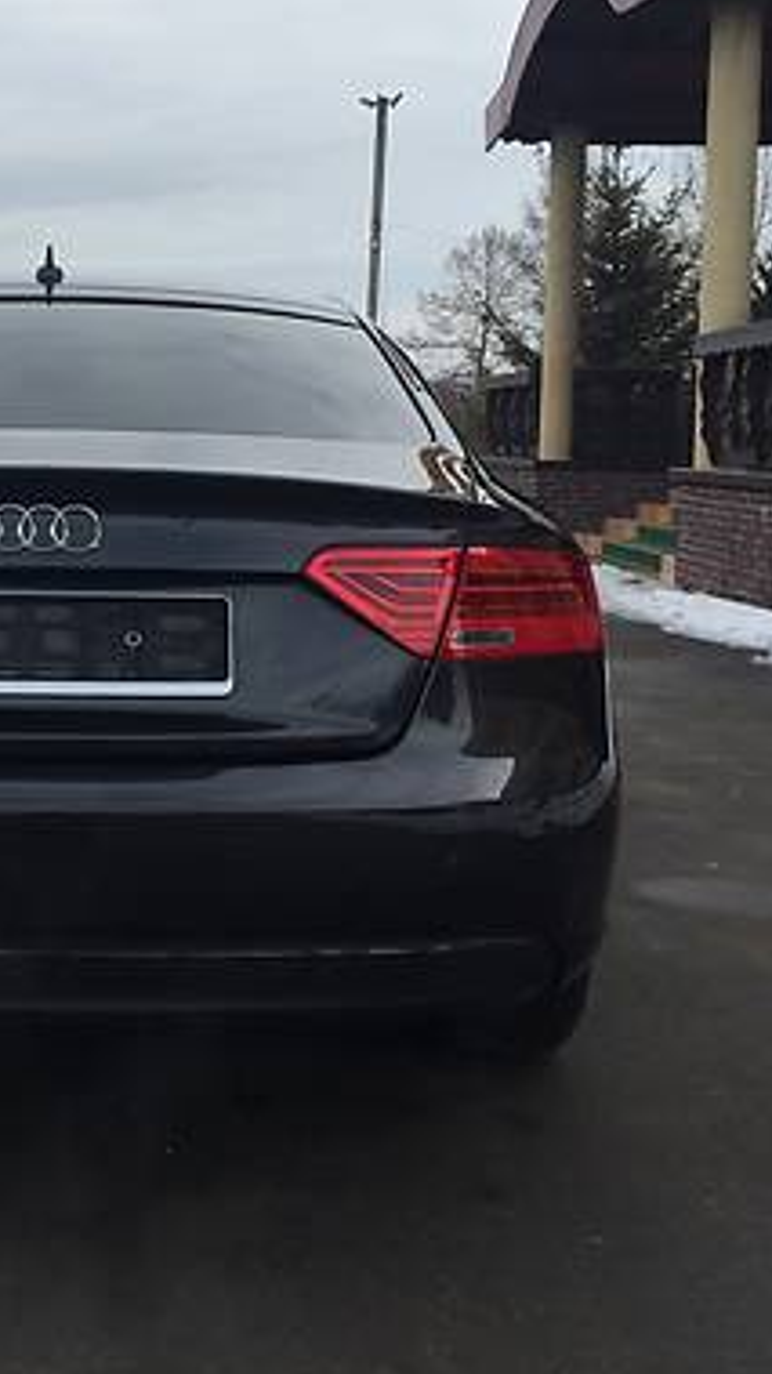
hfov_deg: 23.2
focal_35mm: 50
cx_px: 54
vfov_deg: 41.1
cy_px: 529
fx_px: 1821
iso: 32
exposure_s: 1/1412
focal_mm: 4.2
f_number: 2.2
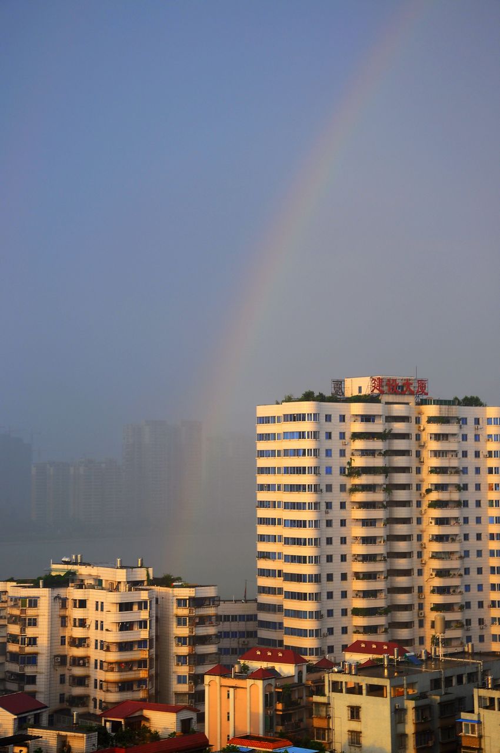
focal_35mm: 78
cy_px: 376
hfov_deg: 17.4
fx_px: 1629
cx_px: 250
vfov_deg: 26.0
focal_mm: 52
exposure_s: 1/20
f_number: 8
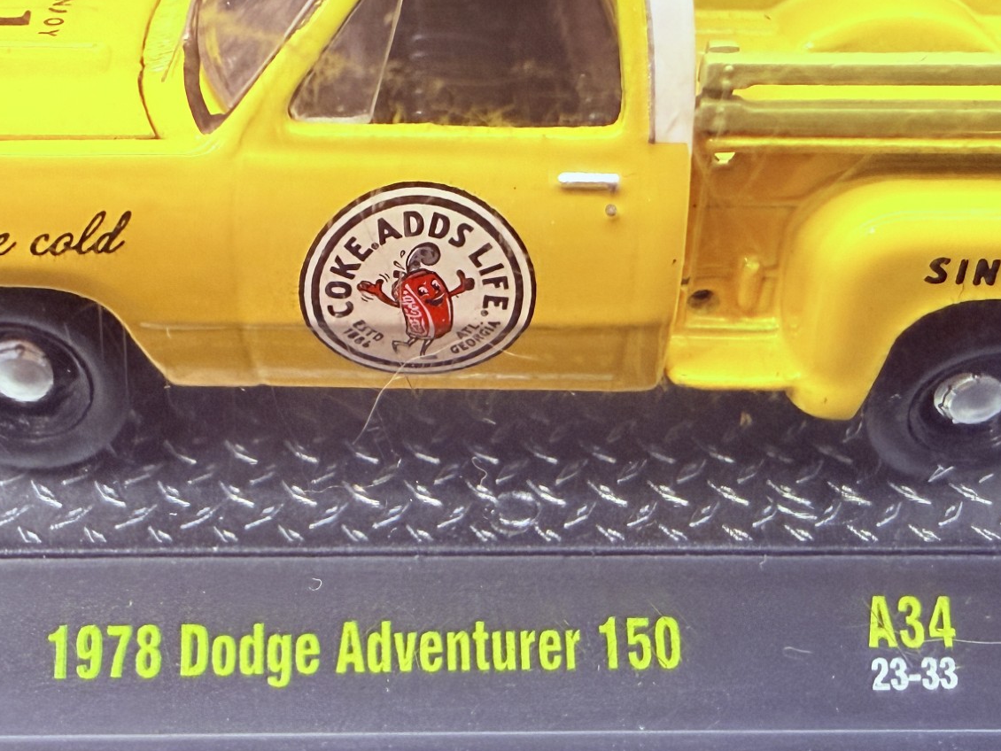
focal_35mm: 46
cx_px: 539
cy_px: 294
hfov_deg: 41.2
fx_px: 1330
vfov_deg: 31.4
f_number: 2.2
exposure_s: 1/60
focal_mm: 2.22
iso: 250
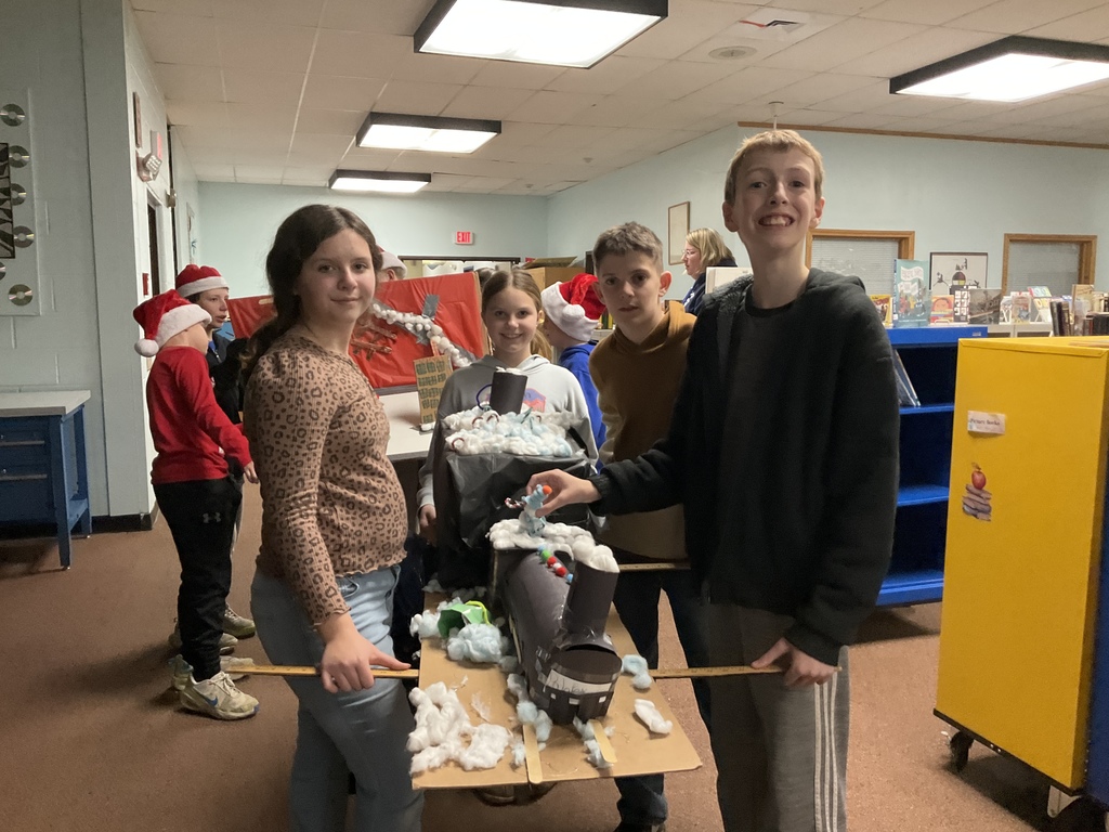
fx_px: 929
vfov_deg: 48.2
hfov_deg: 61.7
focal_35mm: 29
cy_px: 416
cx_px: 554
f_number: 1.8
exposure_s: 1/60
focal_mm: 3
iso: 250
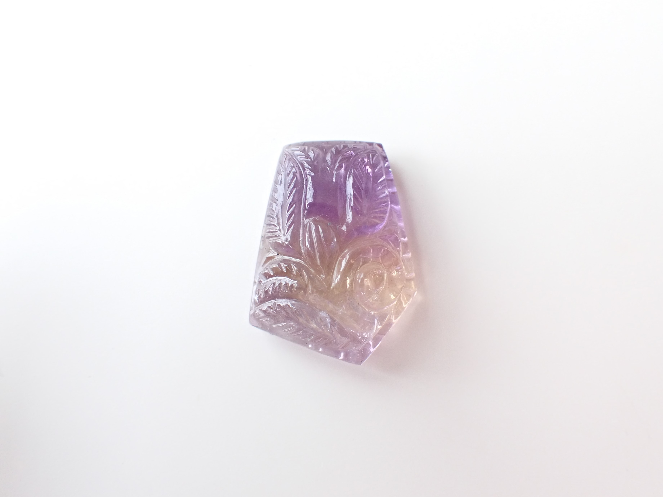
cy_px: 248
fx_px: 575
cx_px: 332
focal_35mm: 30
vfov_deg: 46.8
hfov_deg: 60.0
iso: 250
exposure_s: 1/125
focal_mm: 5.4
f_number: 3.2
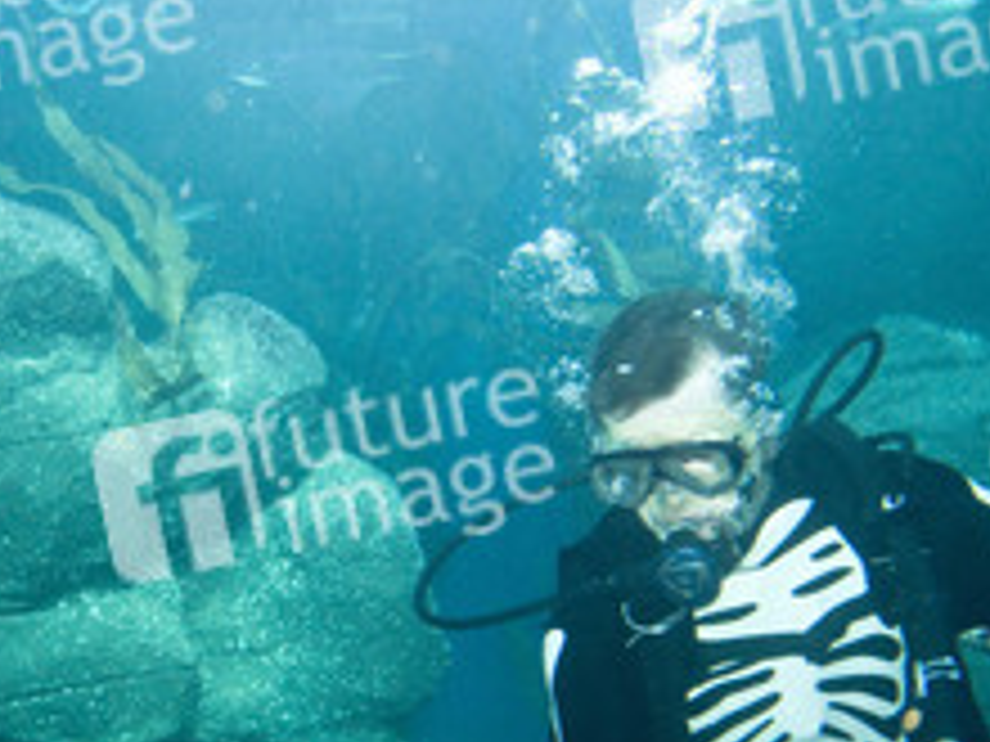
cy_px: 702
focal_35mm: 70
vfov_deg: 20.5
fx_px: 2002
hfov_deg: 27.8
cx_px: 457
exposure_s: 1/200
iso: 2500
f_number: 4
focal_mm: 40
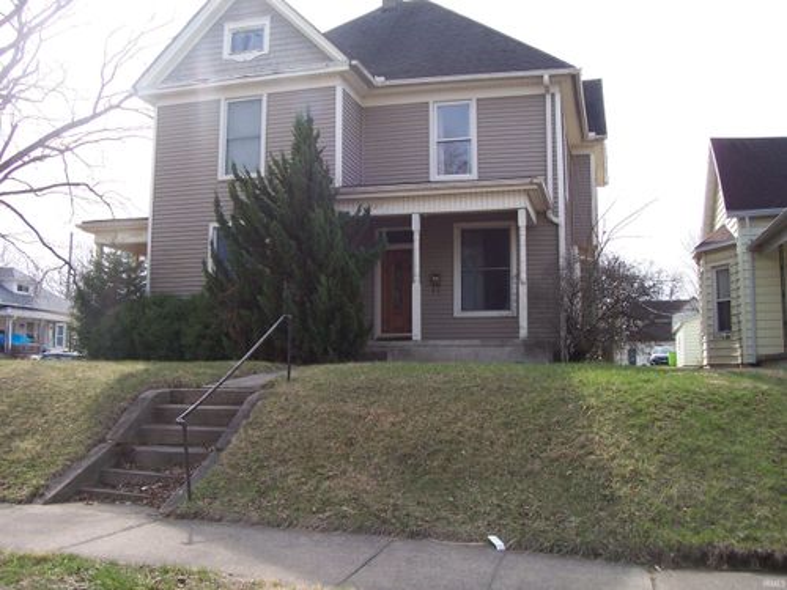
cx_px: 394
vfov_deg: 41.8
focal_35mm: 34
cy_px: 295
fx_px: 773
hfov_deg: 54.0
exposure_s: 1/180
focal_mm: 5.6
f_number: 5.6
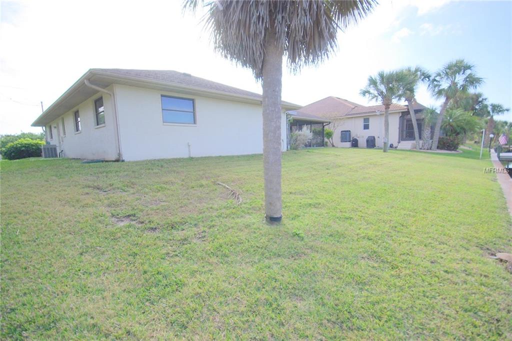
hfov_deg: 95.0
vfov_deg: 72.0
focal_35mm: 16
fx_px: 235
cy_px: 170
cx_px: 256
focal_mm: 11
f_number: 8
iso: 100
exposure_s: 1/180
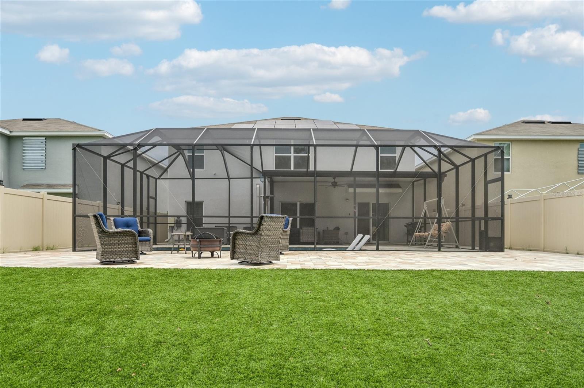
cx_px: 292
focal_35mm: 22
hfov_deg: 77.4
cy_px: 194
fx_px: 365
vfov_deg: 56.0
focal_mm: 22.5
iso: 400
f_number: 8
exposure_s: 1/1000
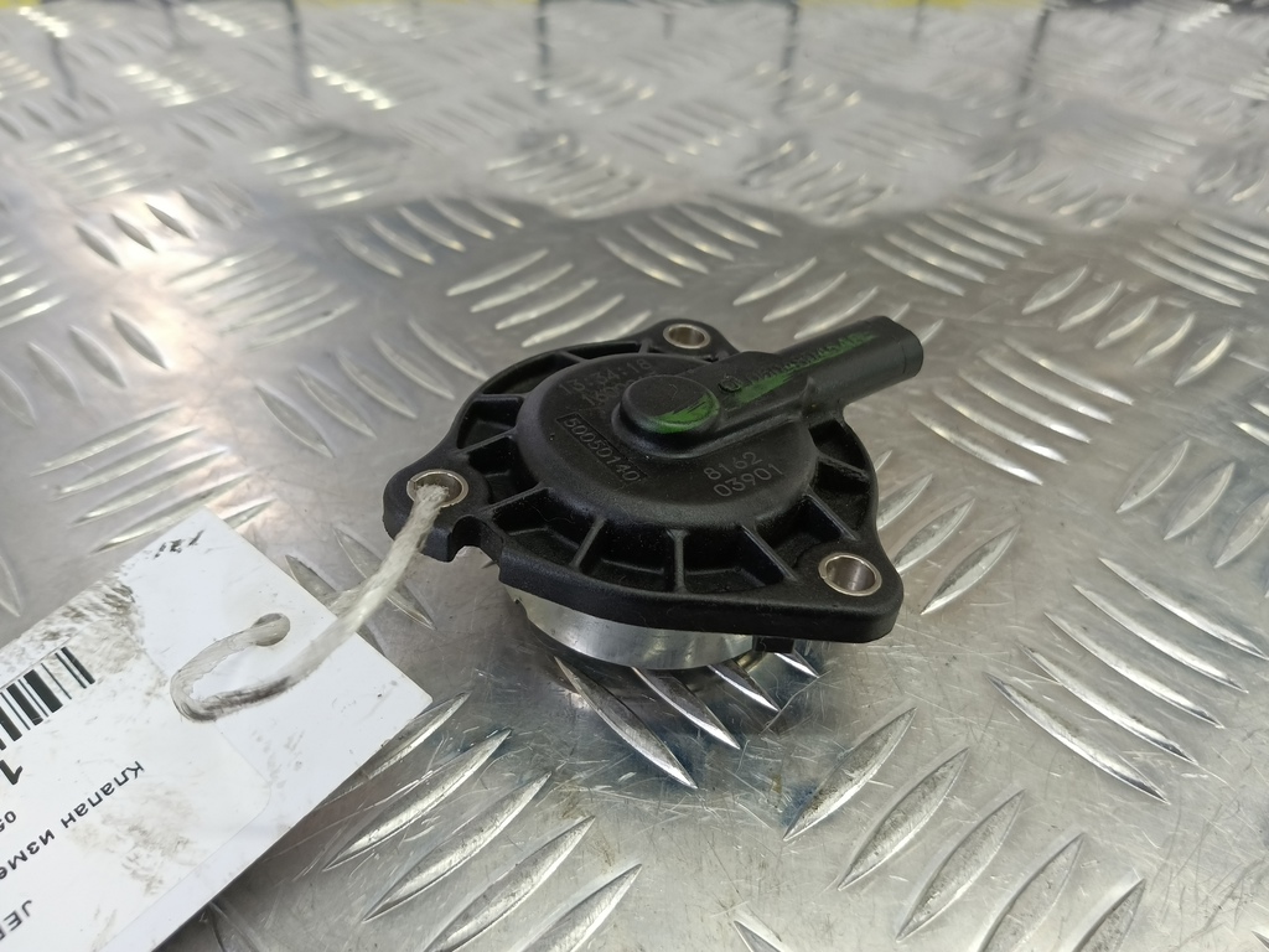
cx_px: 634
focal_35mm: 23
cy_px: 476
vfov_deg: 58.9
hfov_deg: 73.9
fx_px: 843
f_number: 1.6
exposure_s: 1/50
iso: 124
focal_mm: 4.11
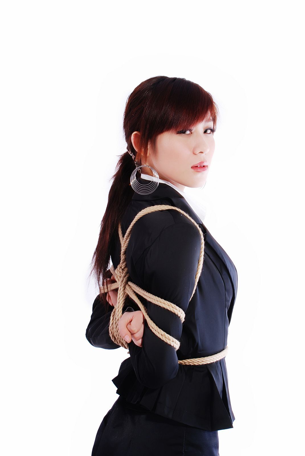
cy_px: 228
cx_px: 152
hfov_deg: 22.7
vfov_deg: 33.4
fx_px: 760
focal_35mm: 60
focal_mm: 40
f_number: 10
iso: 100
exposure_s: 1/8
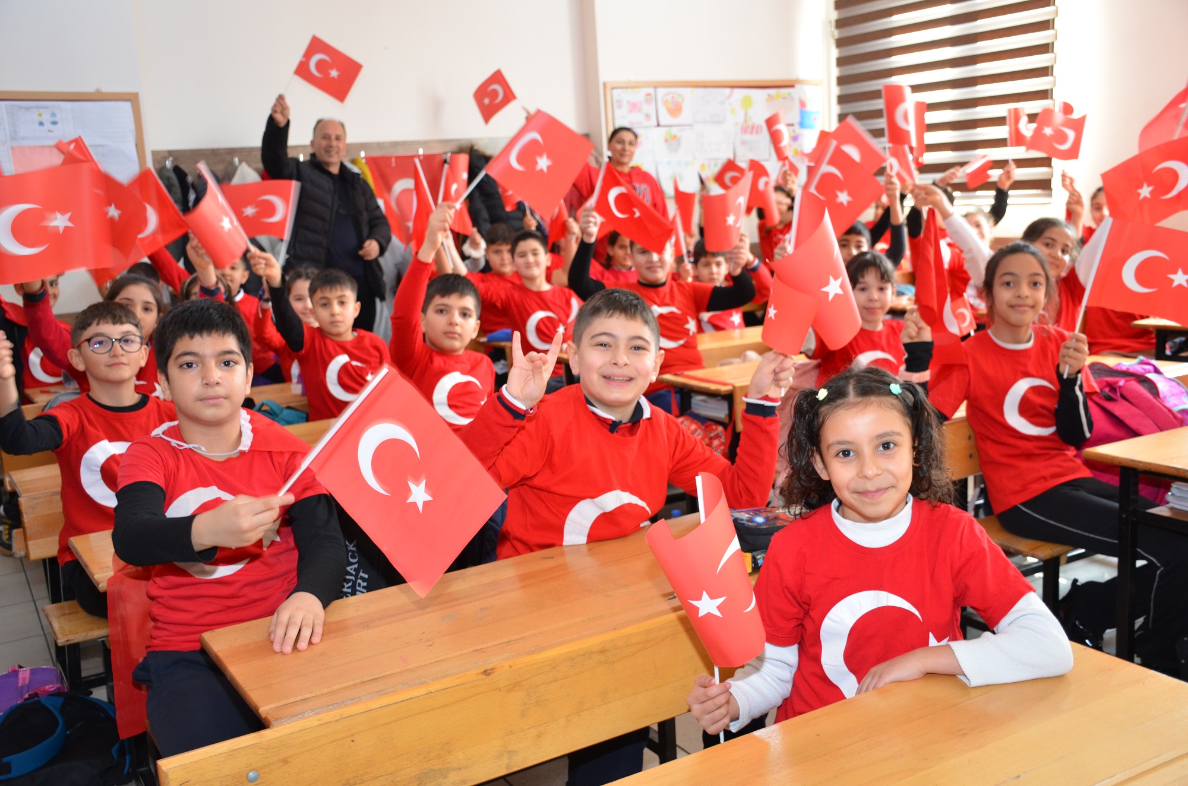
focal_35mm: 34
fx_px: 1136
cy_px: 393
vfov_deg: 38.2
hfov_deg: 55.2
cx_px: 594
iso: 720
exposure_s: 1/60
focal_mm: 23
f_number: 4
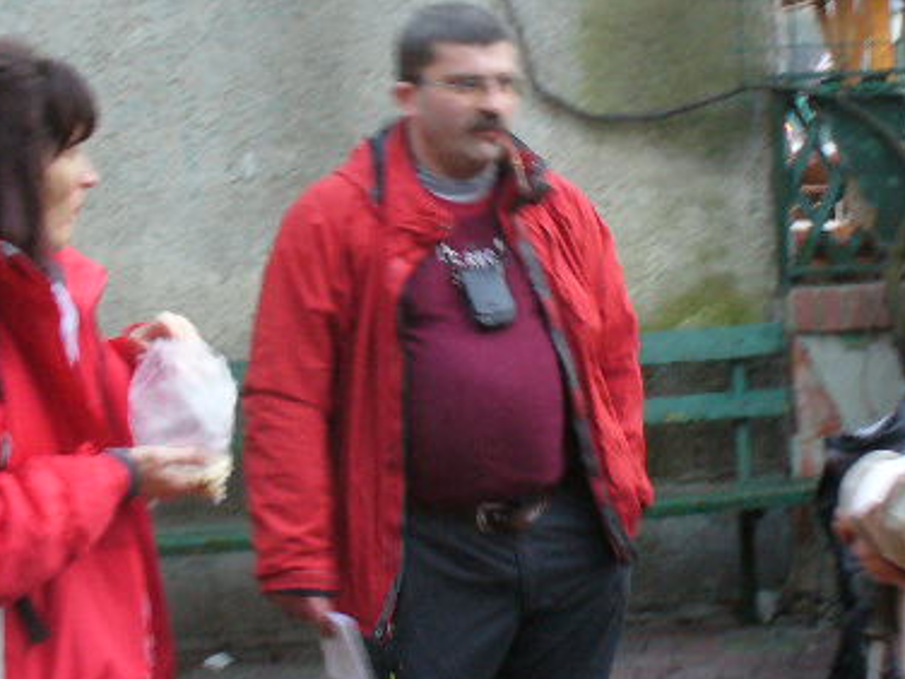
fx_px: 1647
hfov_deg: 30.6
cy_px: 226
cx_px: 551
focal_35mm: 63
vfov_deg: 23.2
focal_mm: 6.1
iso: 200
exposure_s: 1/8
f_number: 2.8
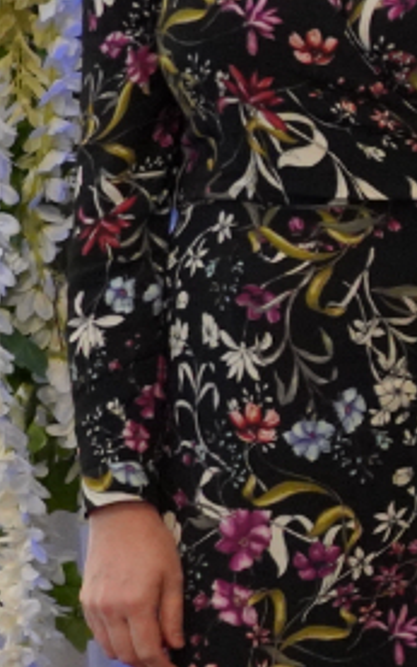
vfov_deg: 11.8
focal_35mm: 177
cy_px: 346
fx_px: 3220
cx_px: 1263
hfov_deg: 6.7
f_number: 4
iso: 10000
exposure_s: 1/160
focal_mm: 37
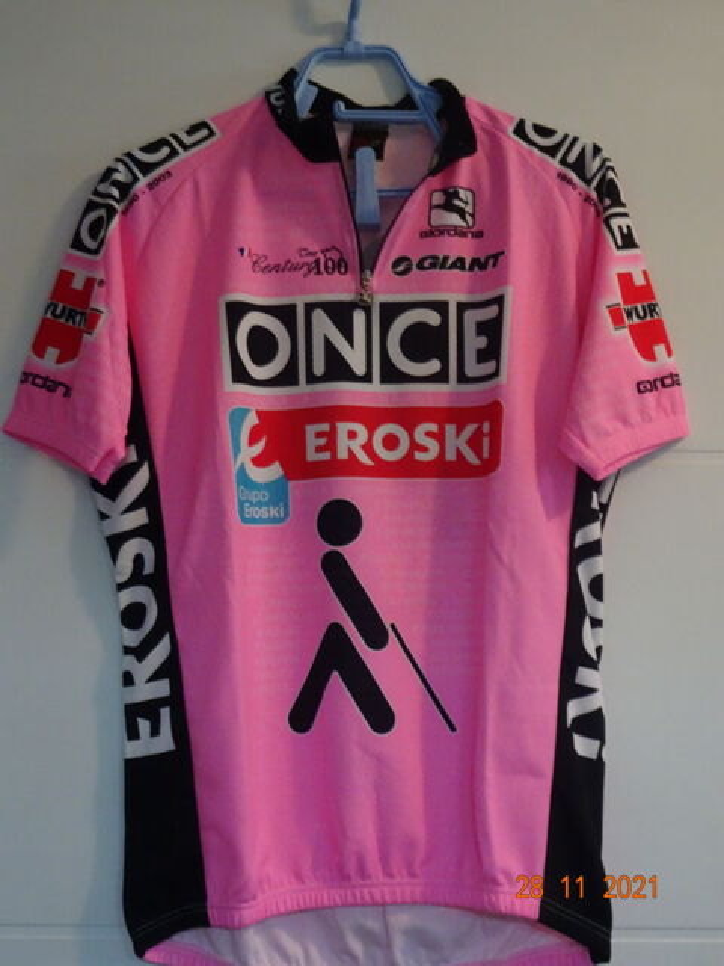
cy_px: 483
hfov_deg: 36.0
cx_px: 362
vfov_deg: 46.8
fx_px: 1115
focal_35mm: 40
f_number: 4
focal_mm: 6.8
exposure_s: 1/15
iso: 800
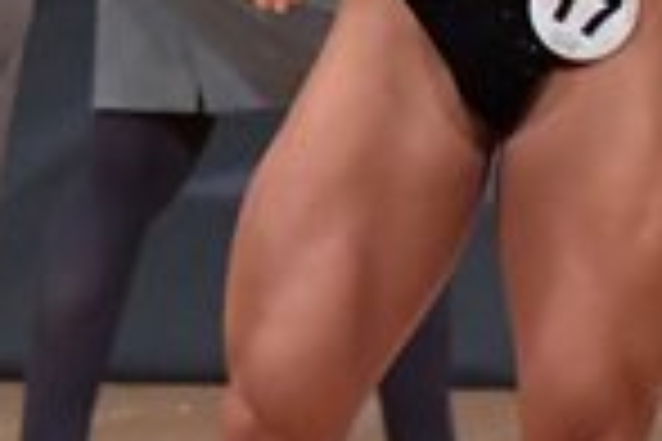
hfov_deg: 1.6
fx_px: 23223
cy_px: 32
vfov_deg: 1.1
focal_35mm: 1263
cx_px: 1335
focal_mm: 160
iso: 8000
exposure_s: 1/400
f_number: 5.6
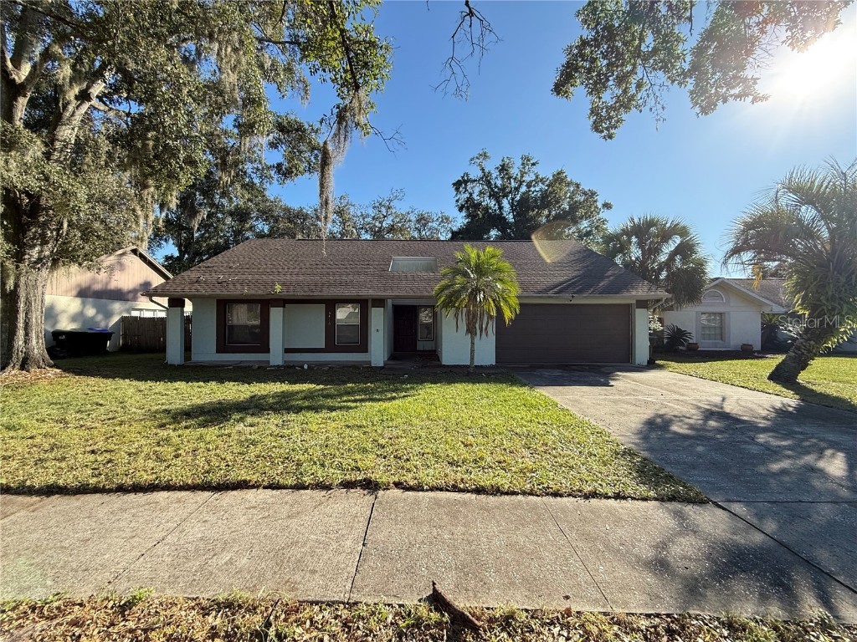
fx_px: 347
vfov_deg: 85.7
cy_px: 321
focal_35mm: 14
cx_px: 428
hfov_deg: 102.1
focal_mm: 2.22
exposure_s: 1/876
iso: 64
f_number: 2.2
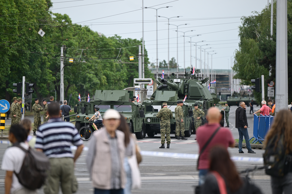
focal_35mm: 200
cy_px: 97
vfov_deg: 6.9
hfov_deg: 10.3
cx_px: 146
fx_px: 1622
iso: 640
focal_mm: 200
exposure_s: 1/1600
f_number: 2.8
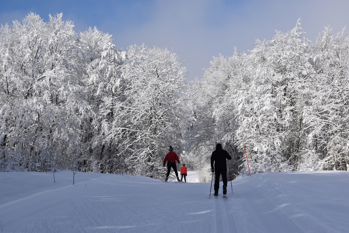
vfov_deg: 23.8
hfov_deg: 35.1
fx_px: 552
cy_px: 116
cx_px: 174
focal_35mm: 57
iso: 360
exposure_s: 1/2000
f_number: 8
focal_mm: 38
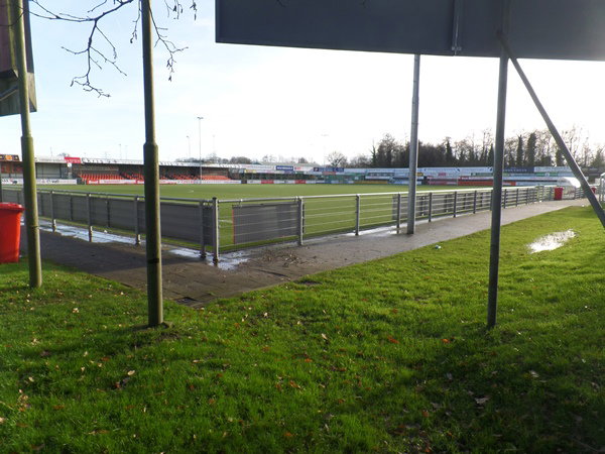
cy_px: 227
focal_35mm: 23
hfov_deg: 73.9
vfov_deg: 58.9
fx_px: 402
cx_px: 302
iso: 100
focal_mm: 4.1
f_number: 3.5
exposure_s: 1/250
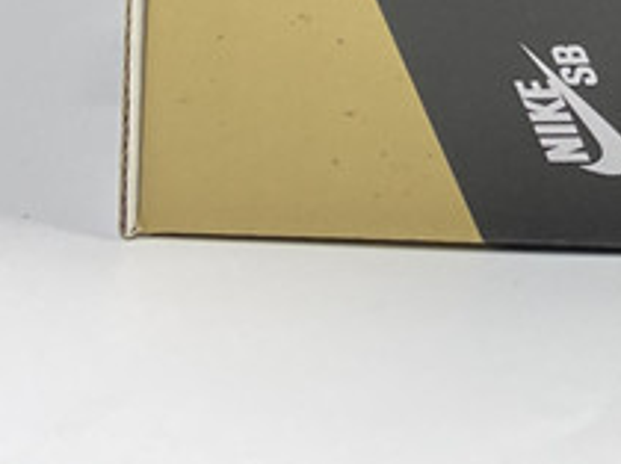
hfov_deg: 13.3
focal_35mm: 124
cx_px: 1310
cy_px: -582
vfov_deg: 10.5
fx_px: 2222
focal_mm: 4.25
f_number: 1.8
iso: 100
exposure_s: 1/50
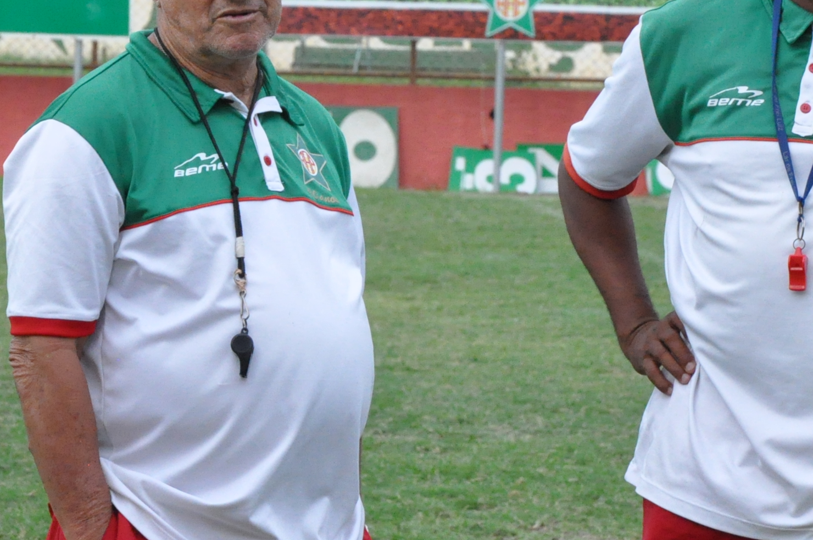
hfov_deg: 7.4
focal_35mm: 277
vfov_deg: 4.9
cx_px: 370
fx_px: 6250
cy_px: 162
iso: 3200
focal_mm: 85
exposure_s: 1/640
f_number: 13
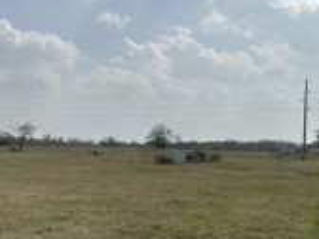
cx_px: 76
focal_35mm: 57
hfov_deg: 33.1
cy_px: 146
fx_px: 525
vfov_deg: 25.6
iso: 80
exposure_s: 1/13699
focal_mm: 6.86
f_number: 1.78
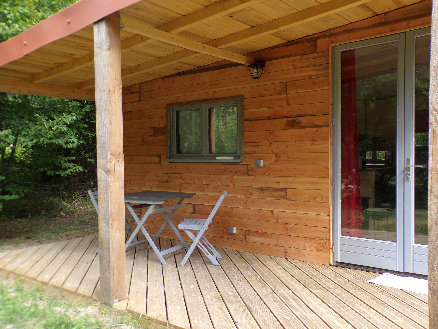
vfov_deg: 44.2
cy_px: 164
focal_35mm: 32
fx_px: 405
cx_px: 219
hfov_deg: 56.8
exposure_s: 1/60
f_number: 3.2
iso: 80
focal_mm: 5.8
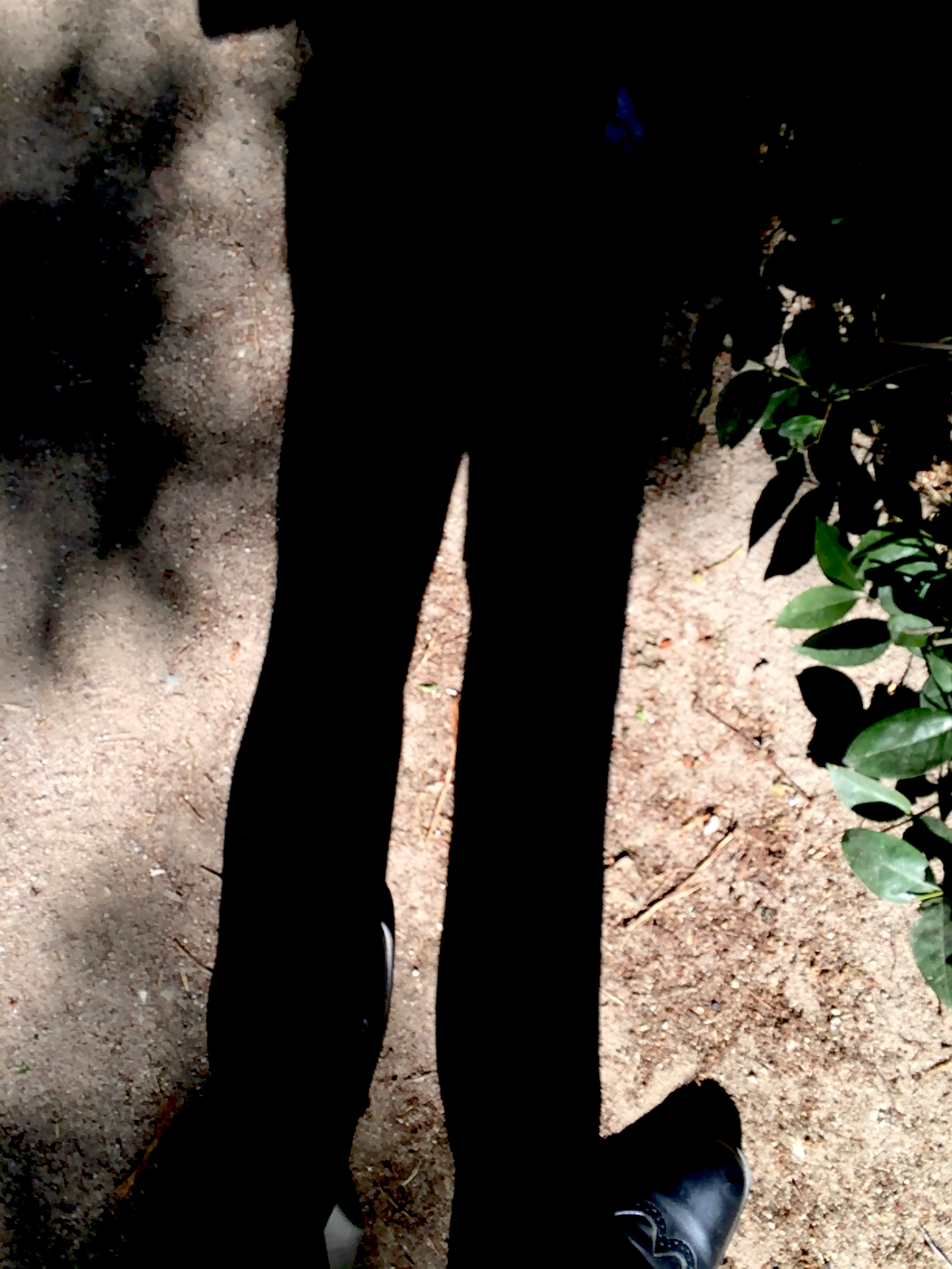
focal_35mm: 29
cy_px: 634
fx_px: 1063
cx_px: 476
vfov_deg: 61.7
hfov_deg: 48.2
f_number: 2.2
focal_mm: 4.15
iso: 32
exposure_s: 1/758
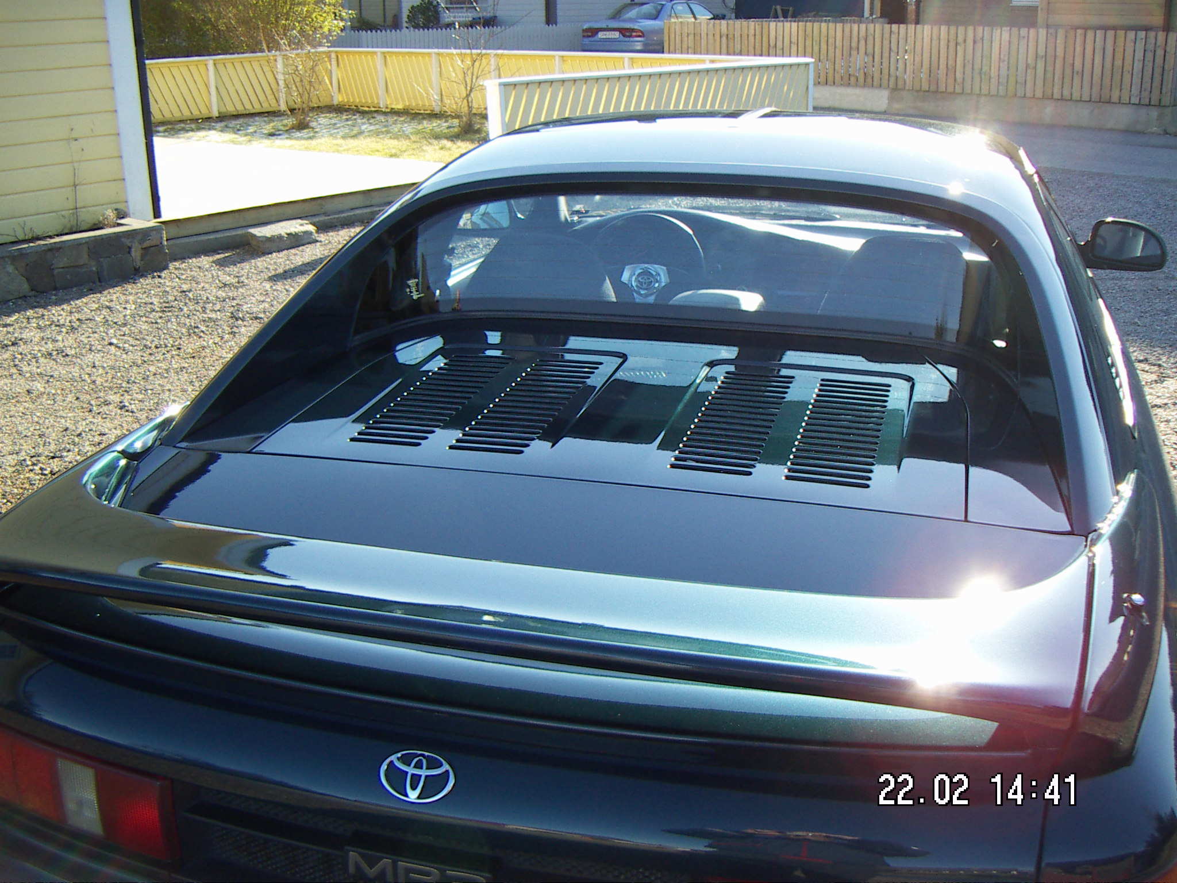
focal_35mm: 36
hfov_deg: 51.4
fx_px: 1224
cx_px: 588
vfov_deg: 39.7
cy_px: 442
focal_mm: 4.7
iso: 50
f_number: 2.8
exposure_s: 1/320
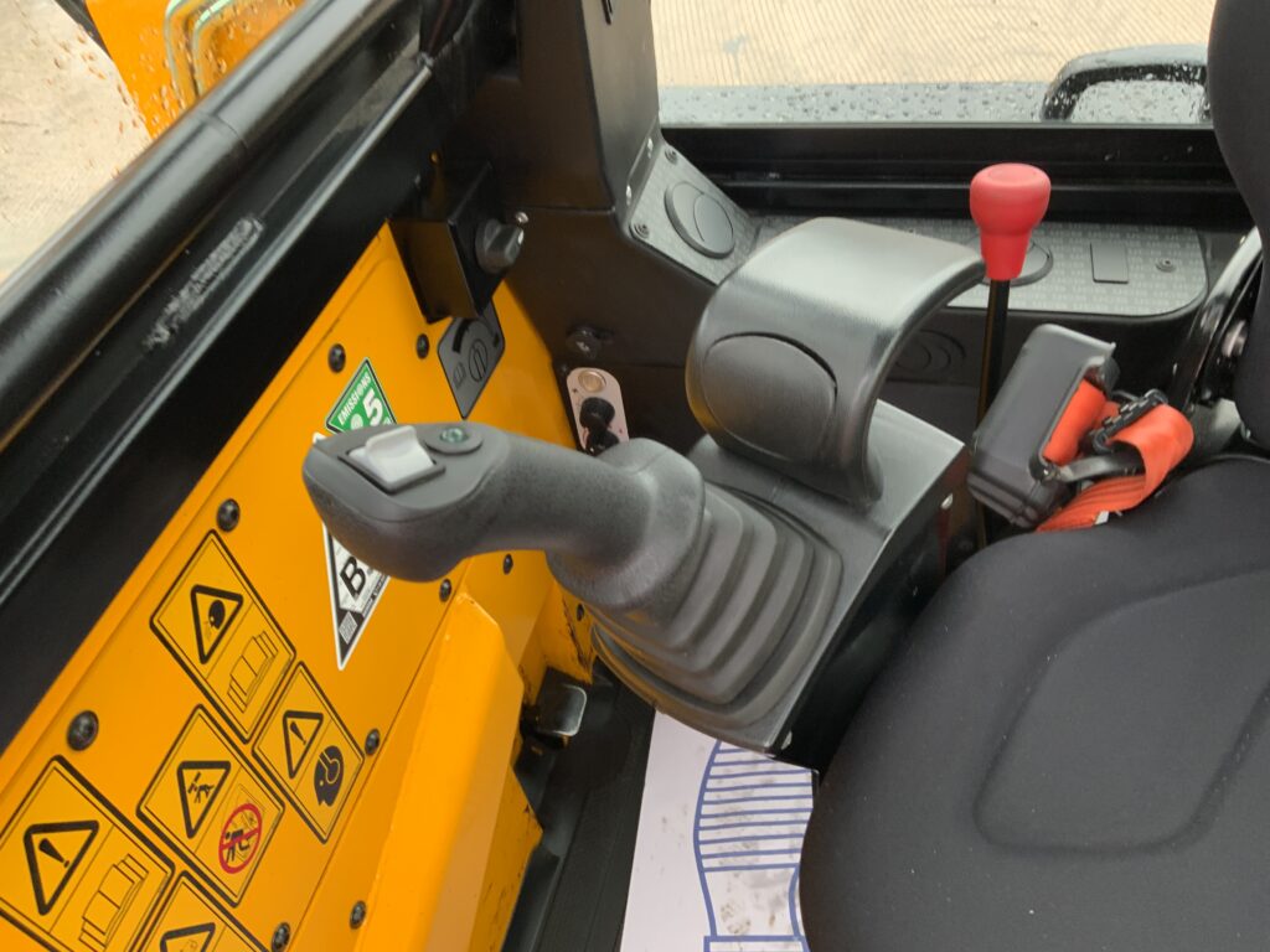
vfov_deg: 48.2
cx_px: 635
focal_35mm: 29
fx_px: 1064
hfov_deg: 61.7
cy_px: 476
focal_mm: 3
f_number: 1.8
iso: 80
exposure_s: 1/60
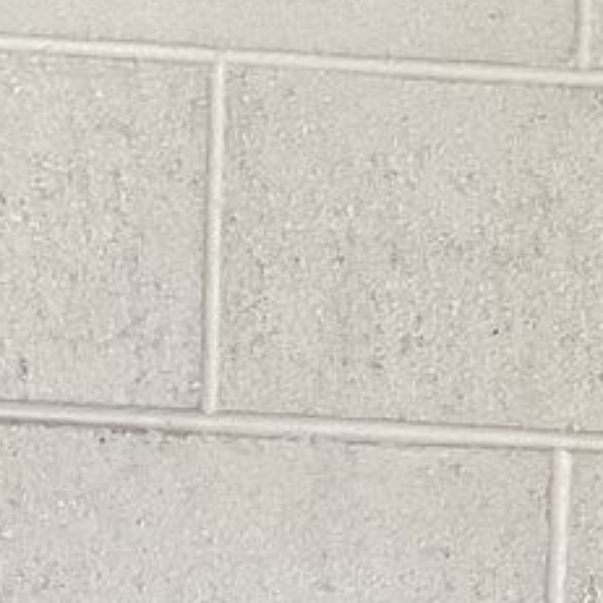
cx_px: 583
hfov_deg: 10.3
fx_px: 3311
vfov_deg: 9.7
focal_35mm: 168
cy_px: 1194
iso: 200
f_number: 1.8
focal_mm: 3
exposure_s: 1/60
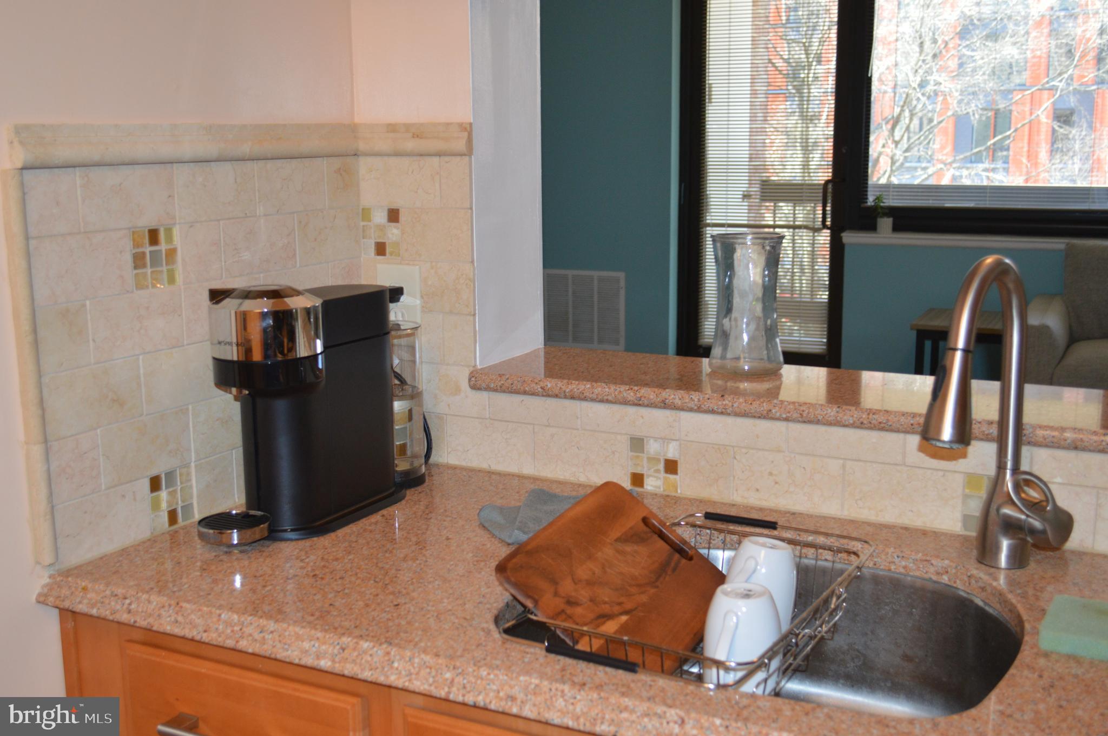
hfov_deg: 49.6
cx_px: 554
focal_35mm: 39
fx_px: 1199
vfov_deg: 34.1
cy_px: 368
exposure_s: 1/60
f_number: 4.2
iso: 560
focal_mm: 26
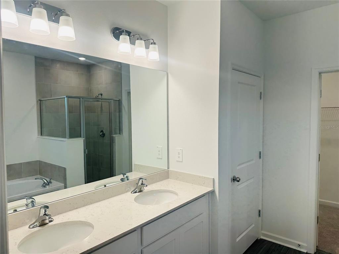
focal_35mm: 24
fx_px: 235
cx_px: 170
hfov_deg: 71.6
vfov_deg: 56.8
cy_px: 127
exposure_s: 1/234
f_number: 1.78
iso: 64
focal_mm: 6.86
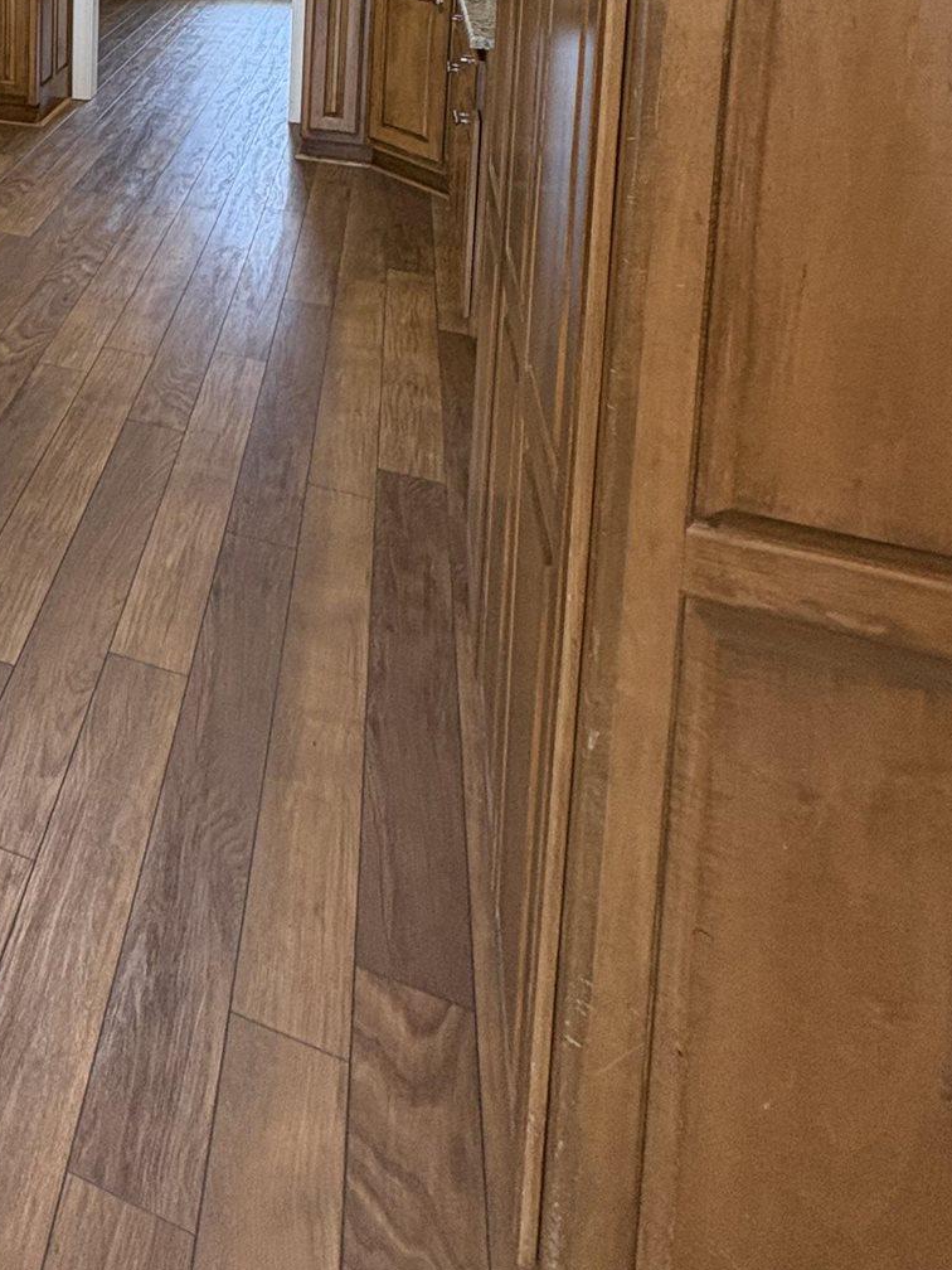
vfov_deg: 45.2
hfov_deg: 36.6
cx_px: -117
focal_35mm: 32
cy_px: -77
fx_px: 1173
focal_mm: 2.22
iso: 320
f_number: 2.2
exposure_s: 1/60
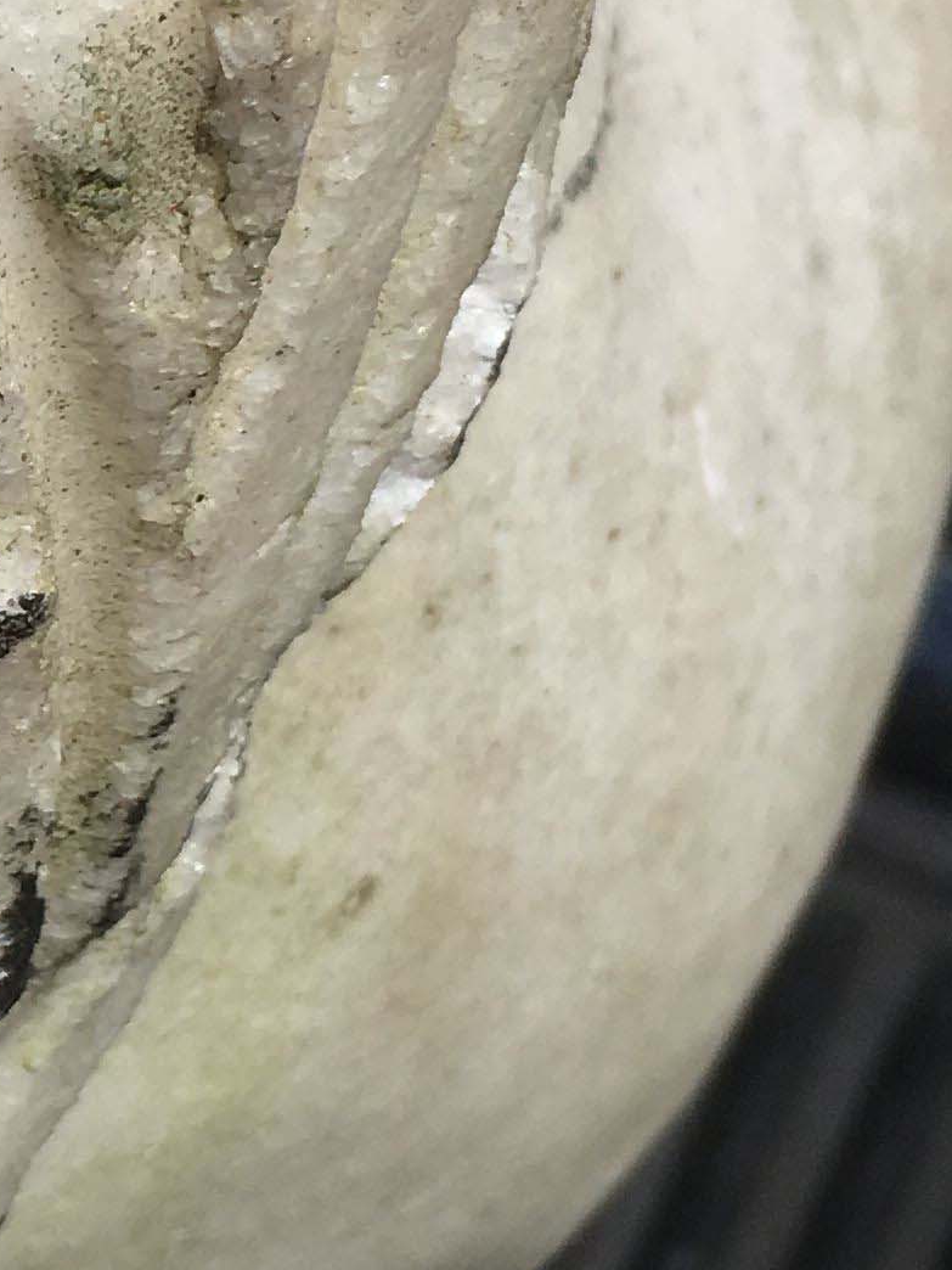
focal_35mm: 112
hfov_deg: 12.4
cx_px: -612
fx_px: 4107
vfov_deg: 17.6
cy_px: 618
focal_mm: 4.15
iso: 25
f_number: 2.2
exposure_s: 1/4525
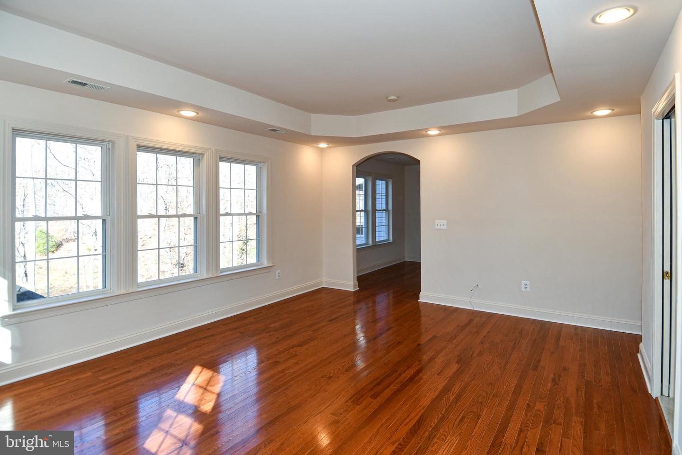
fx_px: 341
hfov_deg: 90.0
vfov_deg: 67.4
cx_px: 341
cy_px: 228
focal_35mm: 18
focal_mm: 12
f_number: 5
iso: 200
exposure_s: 1/100
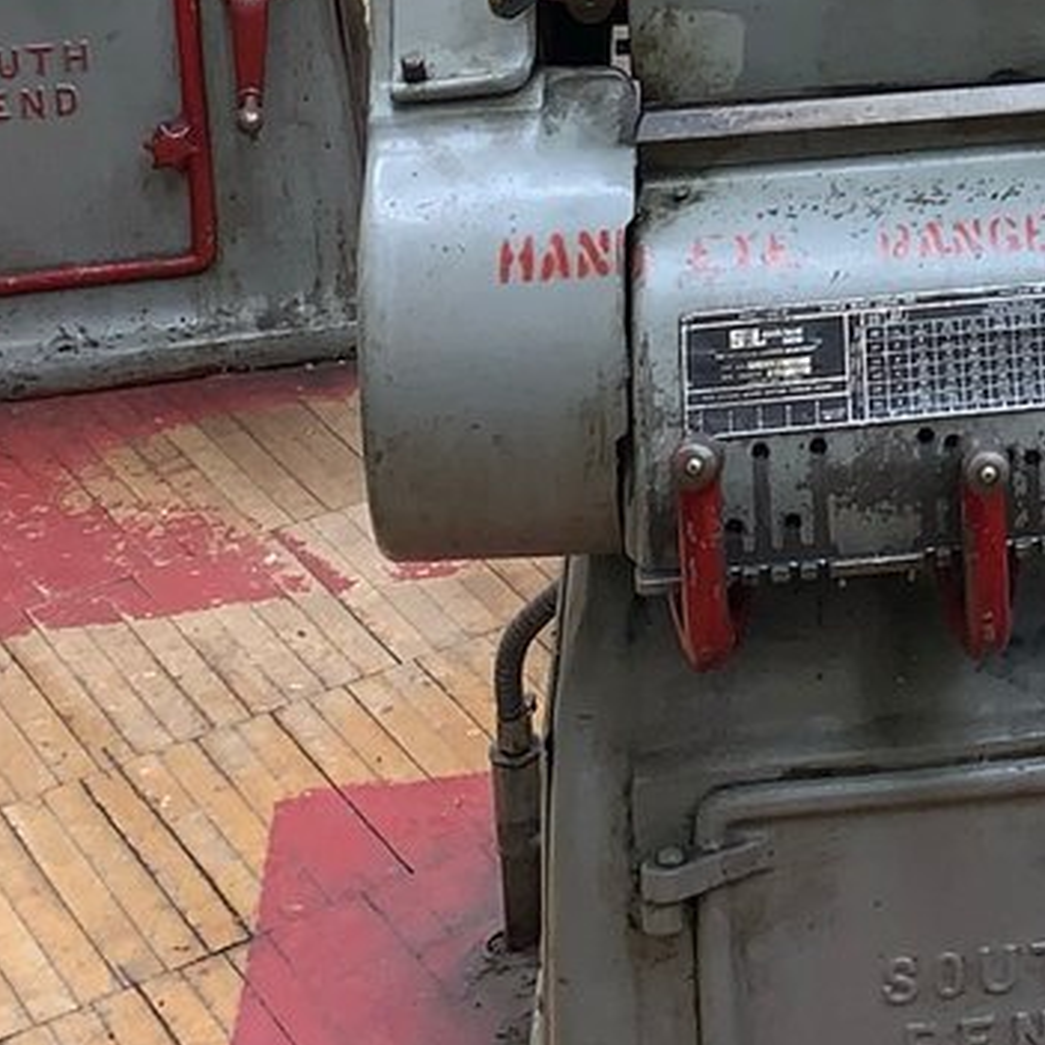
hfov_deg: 16.6
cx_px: 1359
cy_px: -400
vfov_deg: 16.4
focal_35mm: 99
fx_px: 3381
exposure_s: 1/15
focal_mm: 4.25
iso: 25
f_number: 1.8
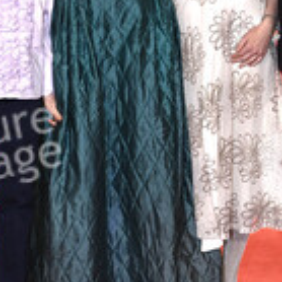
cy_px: 55
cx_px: 179
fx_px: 1124
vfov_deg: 14.2
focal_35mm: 122
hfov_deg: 14.3
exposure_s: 1/250
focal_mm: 50
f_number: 5.6
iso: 1600
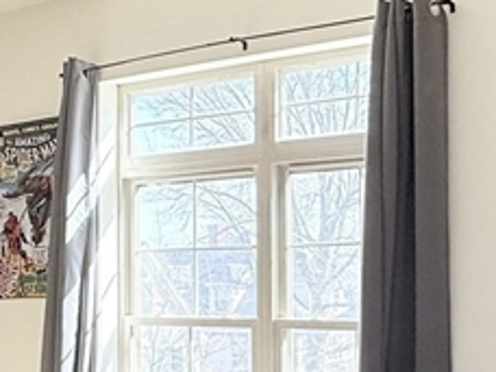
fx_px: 903
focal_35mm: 63
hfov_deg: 30.6
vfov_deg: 23.1
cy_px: 276
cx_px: 320
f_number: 2.2
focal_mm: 2.22
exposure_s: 1/120
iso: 80
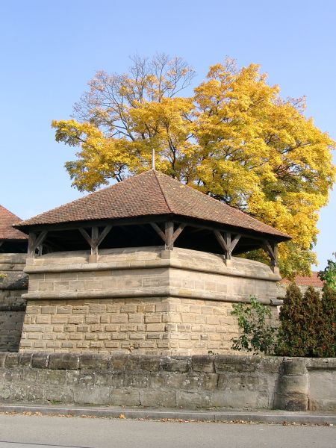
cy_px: 224
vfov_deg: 49.0
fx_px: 492
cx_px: 168
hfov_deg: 37.7
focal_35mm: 38
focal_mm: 8.02
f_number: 4
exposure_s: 1/373
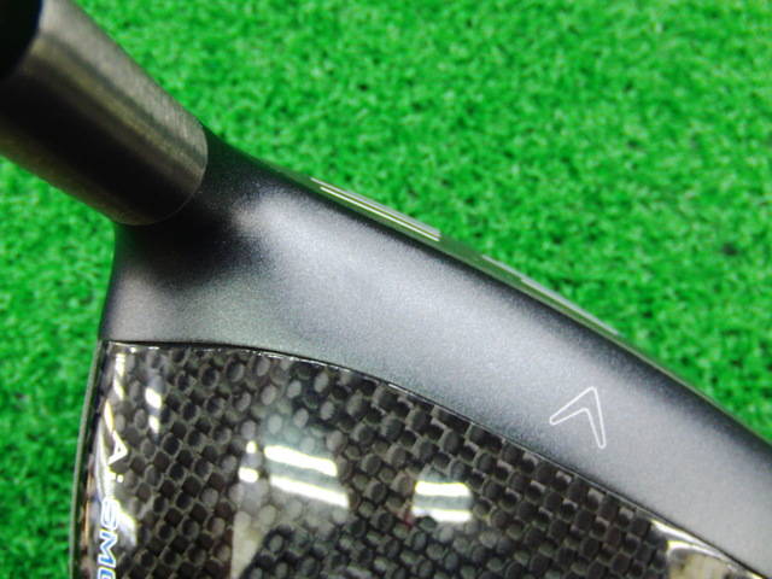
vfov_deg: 38.7
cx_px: 386
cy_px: 290
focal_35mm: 37
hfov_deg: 50.1
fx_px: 825
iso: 400
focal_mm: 6.42
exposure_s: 1/20
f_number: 3.6
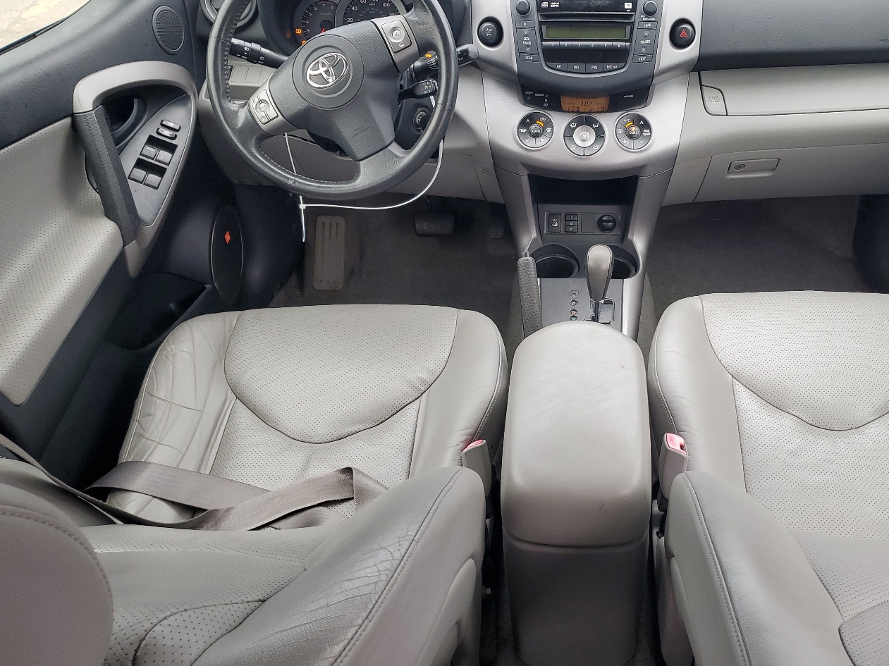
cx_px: 560
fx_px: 847
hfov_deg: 54.7
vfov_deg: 42.9
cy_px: 307
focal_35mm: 33
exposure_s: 1/120
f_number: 1.5
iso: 53
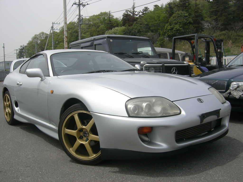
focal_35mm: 36
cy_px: 91
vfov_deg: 39.7
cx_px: 122
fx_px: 253
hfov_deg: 51.4
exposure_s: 1/1000
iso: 64
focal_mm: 7.5
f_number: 3.8
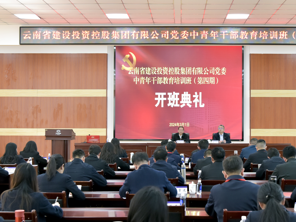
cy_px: 114
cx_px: 179
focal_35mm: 62
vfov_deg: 23.7
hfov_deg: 31.1
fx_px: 530
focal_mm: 32
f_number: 5
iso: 1000
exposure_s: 1/100
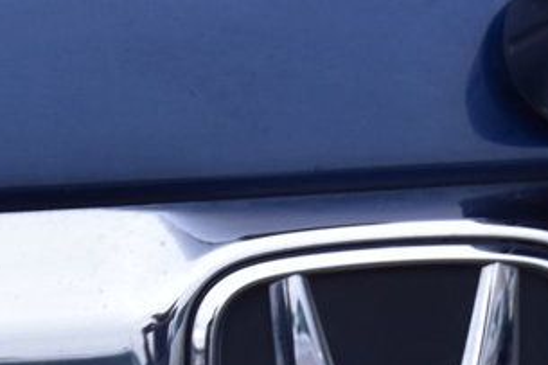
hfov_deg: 7.4
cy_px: 512
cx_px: 575
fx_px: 4209
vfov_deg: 4.9
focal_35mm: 277
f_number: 6.3
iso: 640
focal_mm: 55
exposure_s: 1/15
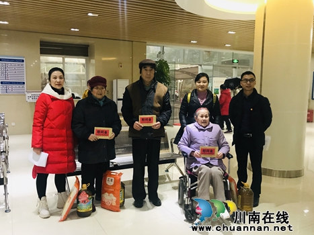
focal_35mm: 30
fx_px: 272
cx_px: 147
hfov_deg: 59.9
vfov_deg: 46.8
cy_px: 119
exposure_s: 1/17
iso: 100
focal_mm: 3.99
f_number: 1.8
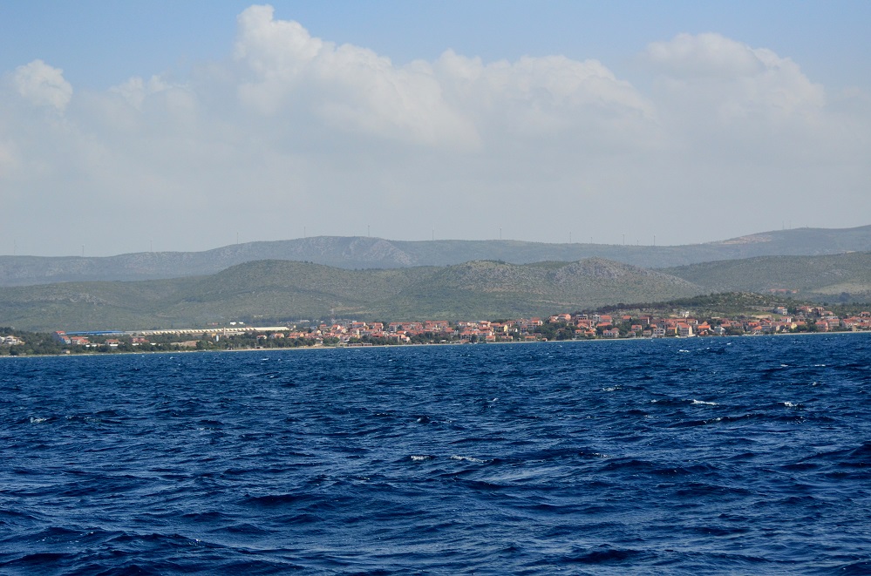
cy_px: 288
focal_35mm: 105
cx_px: 436
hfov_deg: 19.5
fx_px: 2534
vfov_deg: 13.0
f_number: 4.5
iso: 800
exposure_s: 1/8000
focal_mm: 70
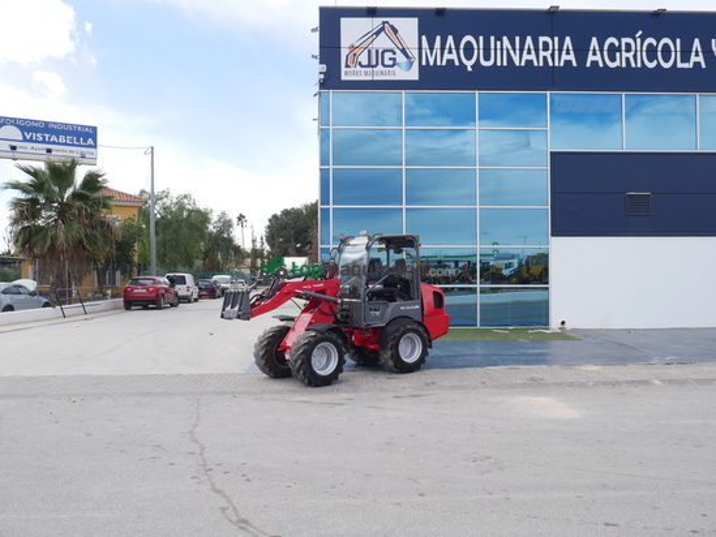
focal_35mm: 28
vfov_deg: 49.8
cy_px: 268
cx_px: 358
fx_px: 579
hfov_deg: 63.4
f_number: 8
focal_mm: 14
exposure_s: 1/250
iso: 200
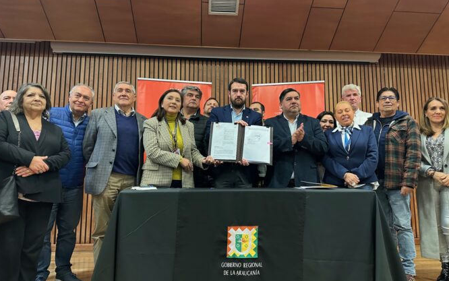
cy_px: 134
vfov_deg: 47.6
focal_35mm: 26
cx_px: 226
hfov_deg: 70.4
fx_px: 318
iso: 500
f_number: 1.78
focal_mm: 6.86
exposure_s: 1/50
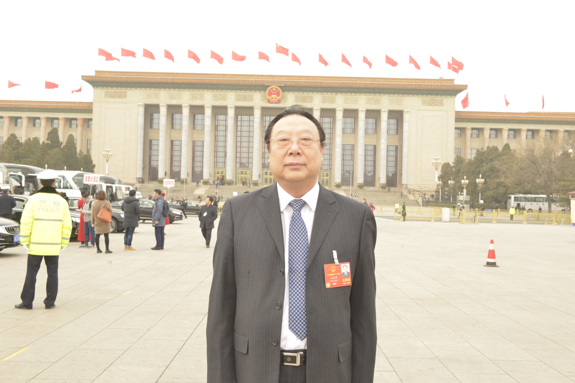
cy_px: 192
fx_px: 607
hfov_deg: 50.7
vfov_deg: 35.1
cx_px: 288
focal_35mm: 38
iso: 800
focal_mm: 38
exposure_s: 1/90
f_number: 13
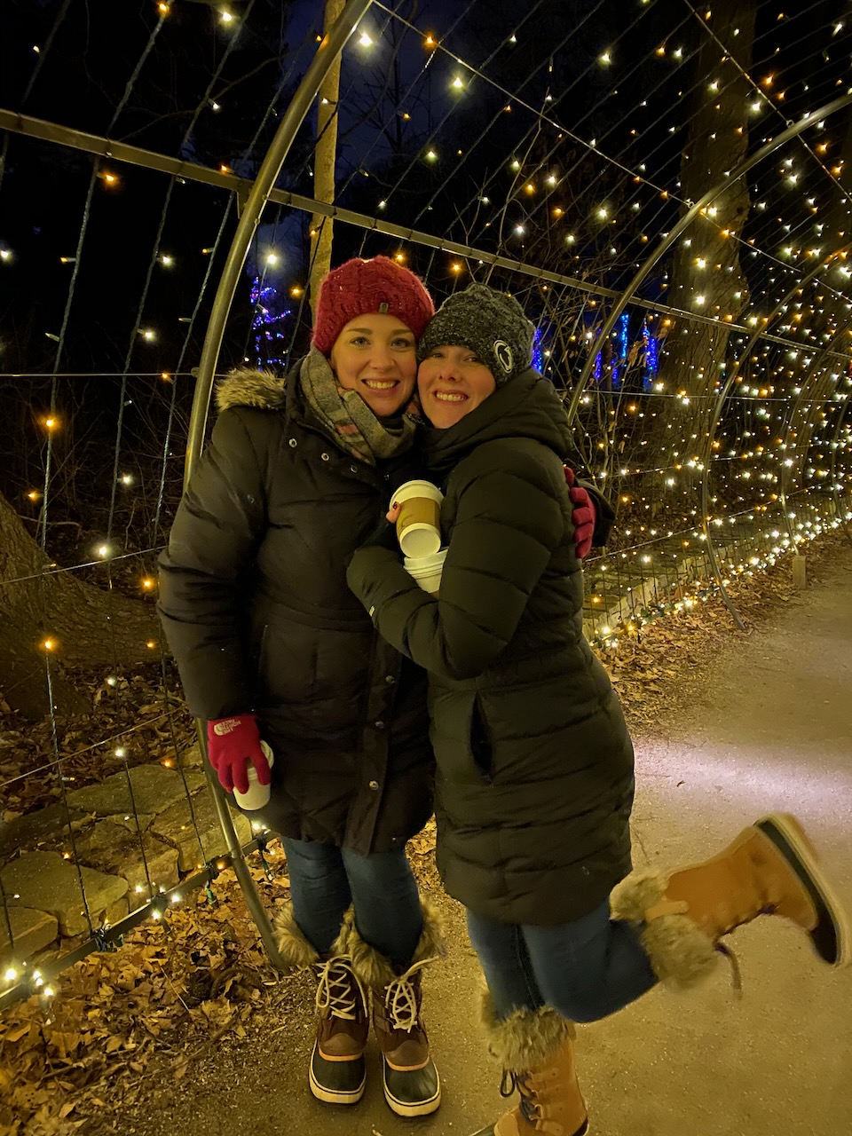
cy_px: 568
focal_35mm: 26
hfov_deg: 53.1
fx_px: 853
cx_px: 426
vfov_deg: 67.3
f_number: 1.8
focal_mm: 4.25
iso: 1000
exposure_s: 1/7
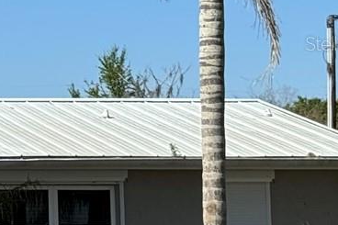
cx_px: -343
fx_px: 2036
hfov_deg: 8.9
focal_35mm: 217
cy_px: 43
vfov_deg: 6.3
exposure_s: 1/4608
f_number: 1.78
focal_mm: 6.76
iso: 64
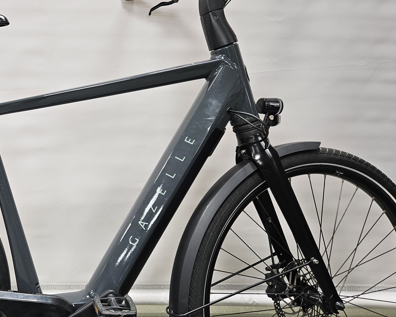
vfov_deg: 35.7
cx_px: 55
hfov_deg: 41.1
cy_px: 154
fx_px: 492
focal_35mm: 42
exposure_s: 1/100
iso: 200
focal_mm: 5.4
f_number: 1.8
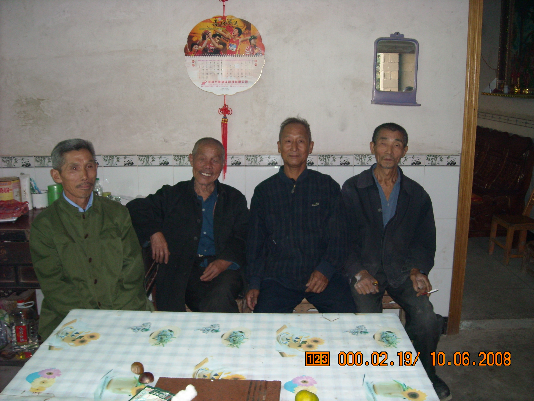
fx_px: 540
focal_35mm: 35
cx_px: 267
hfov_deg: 52.6
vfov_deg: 40.7
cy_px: 200
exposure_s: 1/60
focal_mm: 5.7
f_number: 2.8
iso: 200
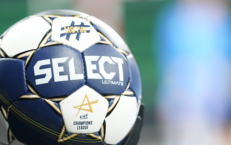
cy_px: 108
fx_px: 2179
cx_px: 122
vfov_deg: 3.8
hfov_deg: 6.1
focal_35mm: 346
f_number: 2.8
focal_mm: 174
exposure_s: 1/250
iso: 2000
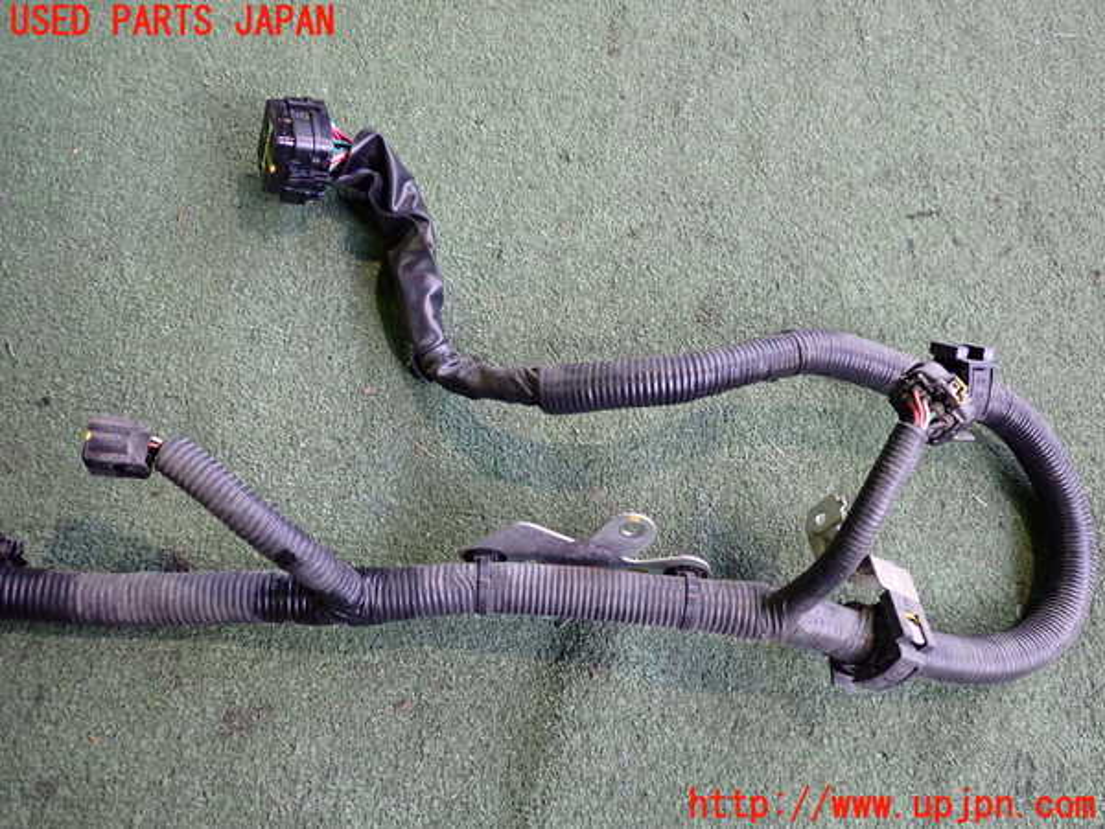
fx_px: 958
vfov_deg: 46.8
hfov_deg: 60.0
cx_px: 552
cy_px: 414
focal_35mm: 30
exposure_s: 1/60
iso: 400
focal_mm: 5.4
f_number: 2.3
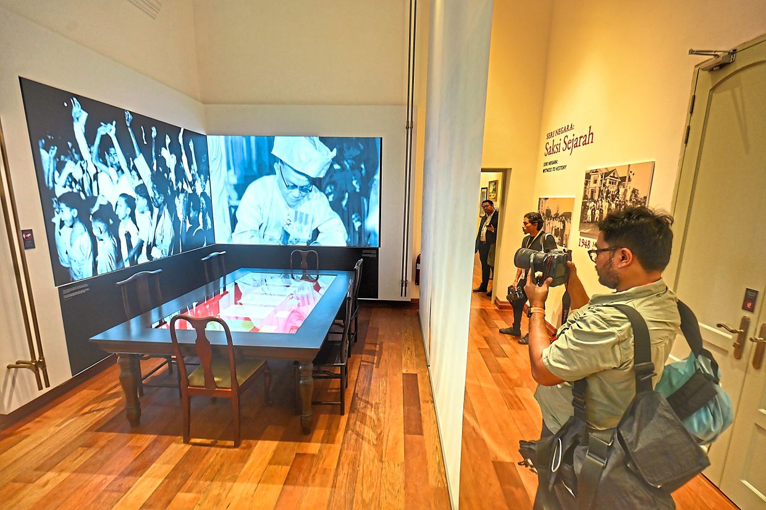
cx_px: 383
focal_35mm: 16
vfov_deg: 73.7
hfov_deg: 96.8
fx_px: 340
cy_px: 255
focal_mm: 16
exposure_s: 1/200
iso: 2800
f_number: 4
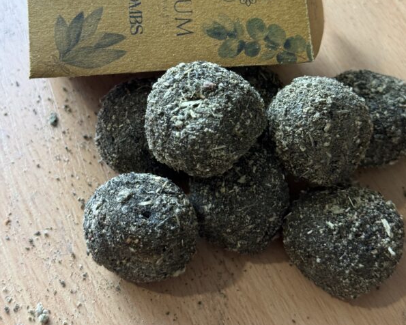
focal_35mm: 63
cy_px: 83
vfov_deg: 24.0
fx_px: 757
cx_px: 204
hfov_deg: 30.0
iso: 125
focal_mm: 6.76
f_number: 1.78
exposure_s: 1/50
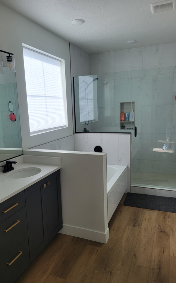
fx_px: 215
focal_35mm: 28
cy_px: 143
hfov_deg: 44.5
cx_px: 81
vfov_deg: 66.5
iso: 40
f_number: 1.8
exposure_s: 1/380
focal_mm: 5.4
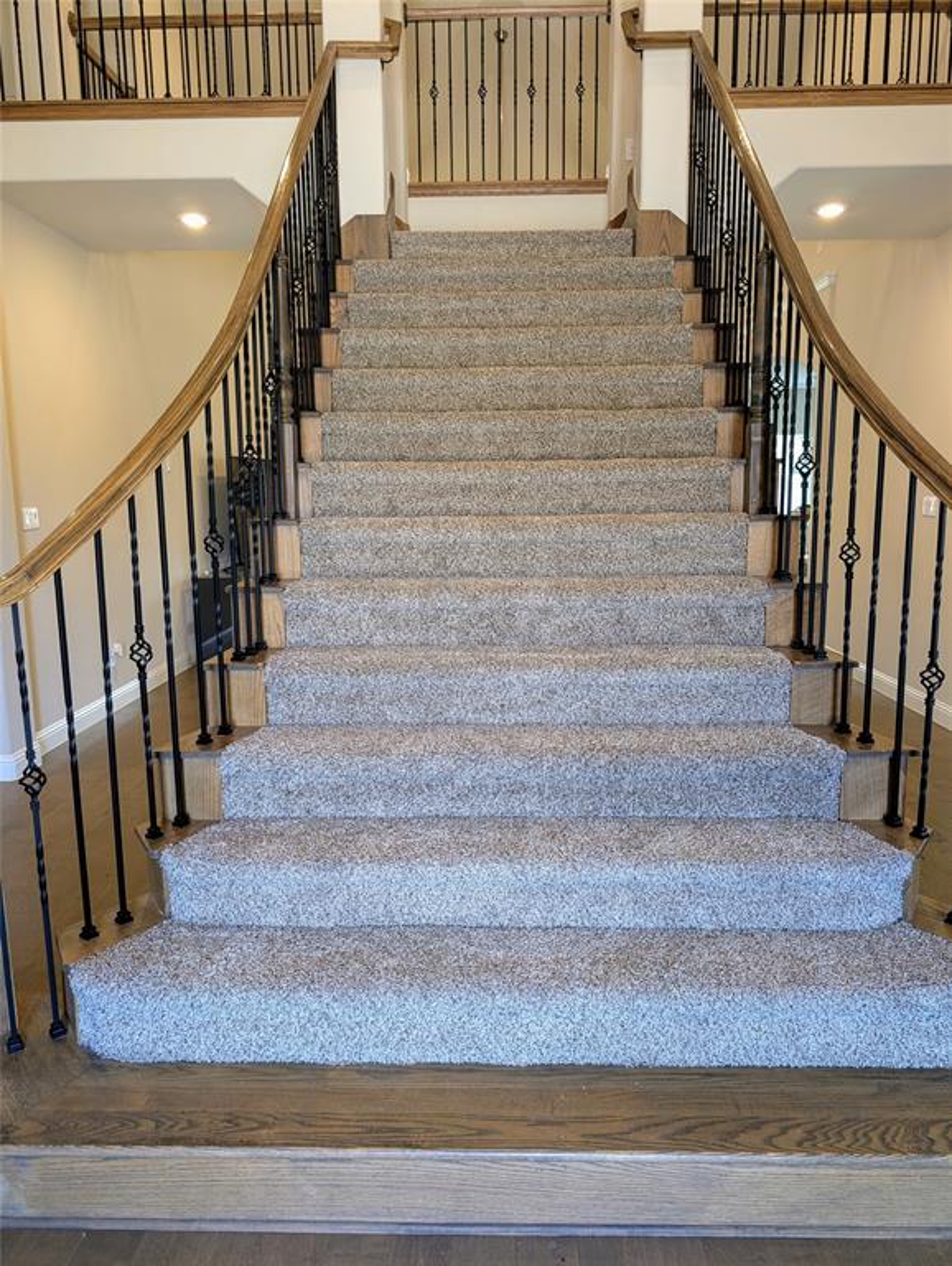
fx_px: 878
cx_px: 476
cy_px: 633
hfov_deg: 56.9
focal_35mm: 24
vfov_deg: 71.5
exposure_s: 1/24
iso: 64
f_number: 1.68
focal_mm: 6.9
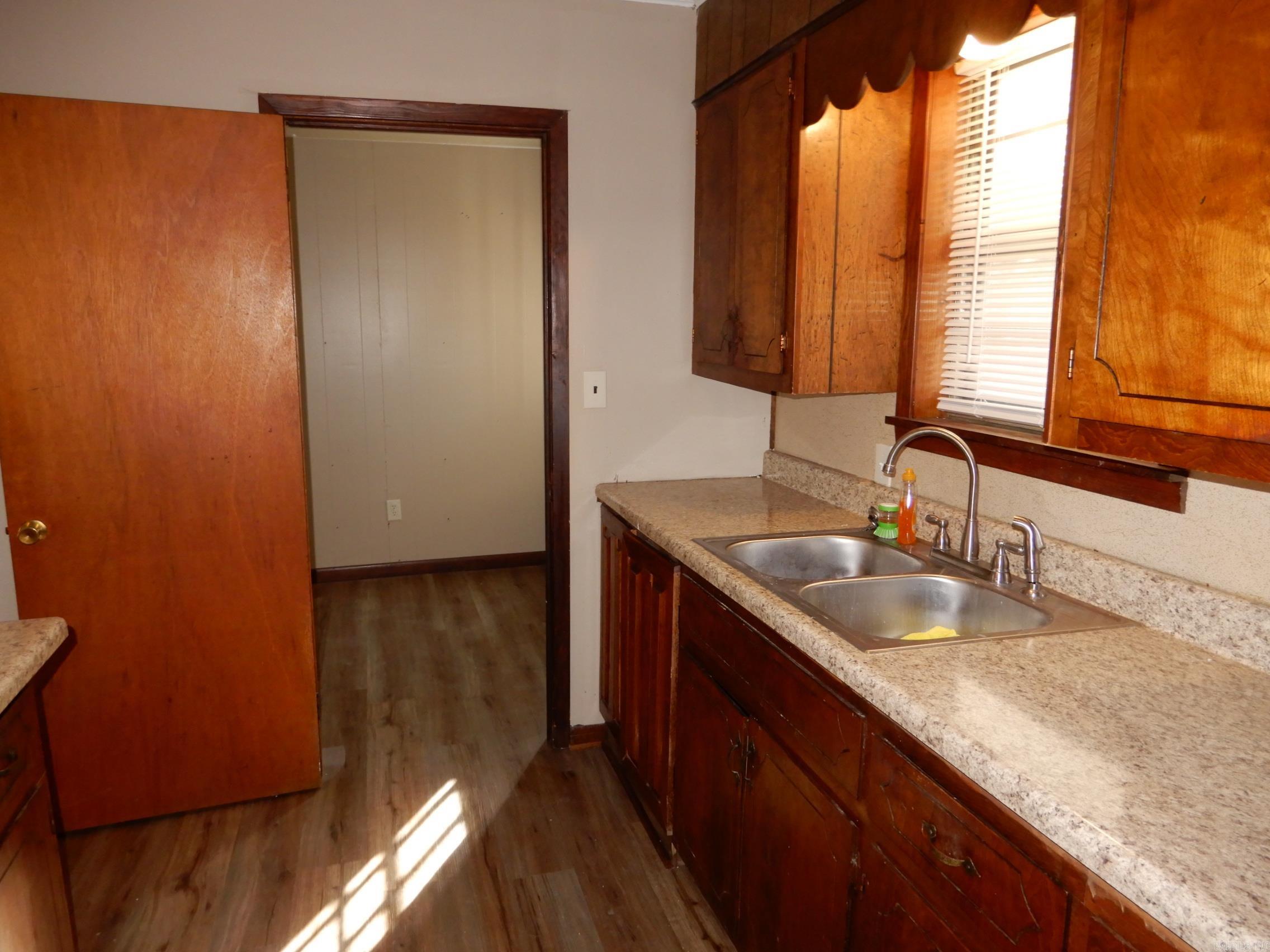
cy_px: 476
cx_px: 635
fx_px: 881
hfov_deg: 71.6
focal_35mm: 24
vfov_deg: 56.8
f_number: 3.4
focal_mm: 4.3
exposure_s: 1/30
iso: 220
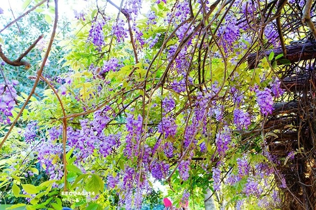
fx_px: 307
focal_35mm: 35
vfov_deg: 37.8
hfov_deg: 54.4
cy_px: 105
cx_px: 158
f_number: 2.8
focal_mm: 12.81
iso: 125
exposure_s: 1/40
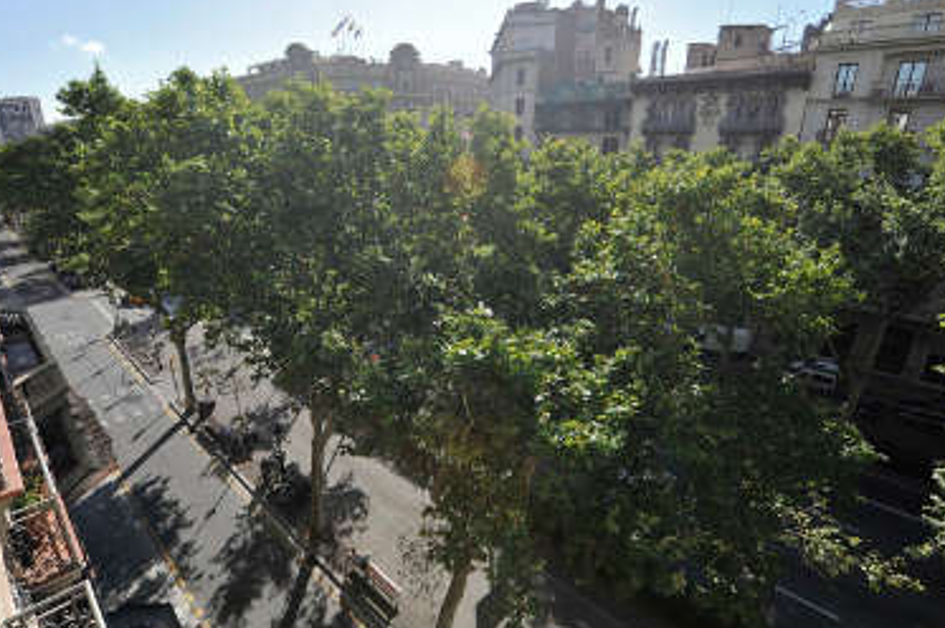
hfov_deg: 90.0
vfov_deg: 67.3
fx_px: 472
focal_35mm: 18
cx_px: 453
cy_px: 313
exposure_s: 1/1250
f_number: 5
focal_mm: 14
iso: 200
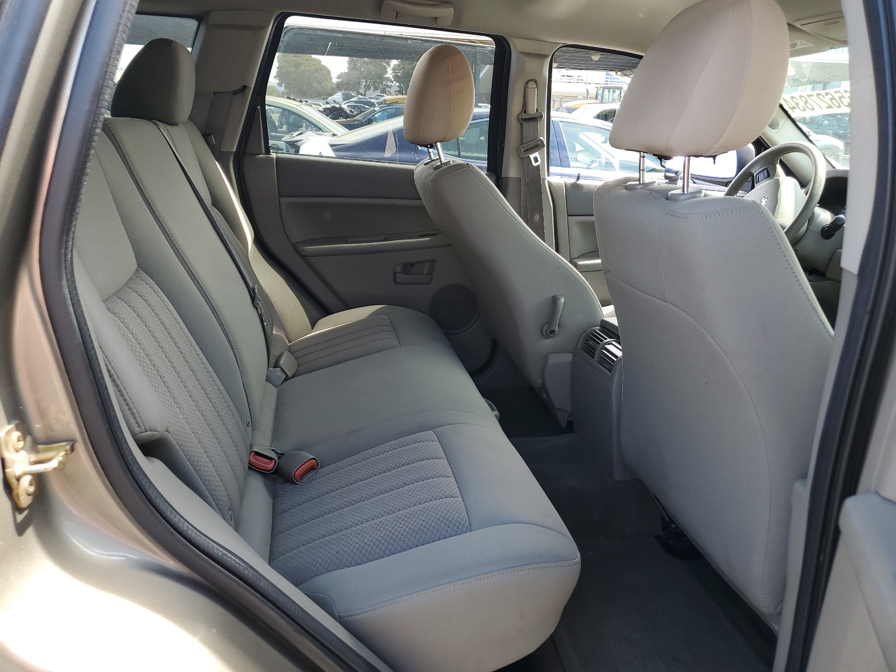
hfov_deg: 67.3
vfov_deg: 53.1
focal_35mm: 26
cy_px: 336
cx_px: 448
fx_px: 673
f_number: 1.5
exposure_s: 1/208
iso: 50
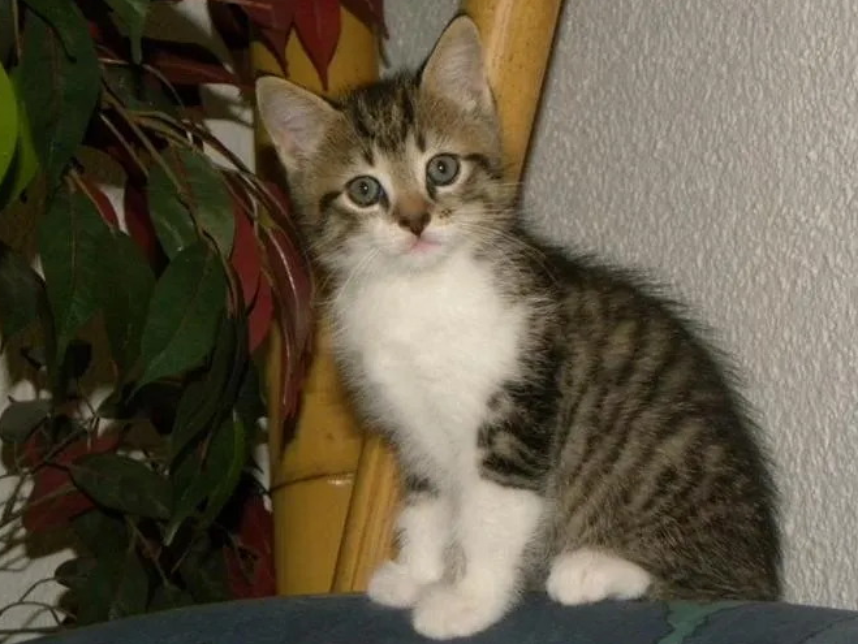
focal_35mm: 91
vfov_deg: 16.3
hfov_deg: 21.5
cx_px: 441
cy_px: 345
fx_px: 2257
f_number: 4
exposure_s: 1/30
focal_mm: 13.4
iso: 400
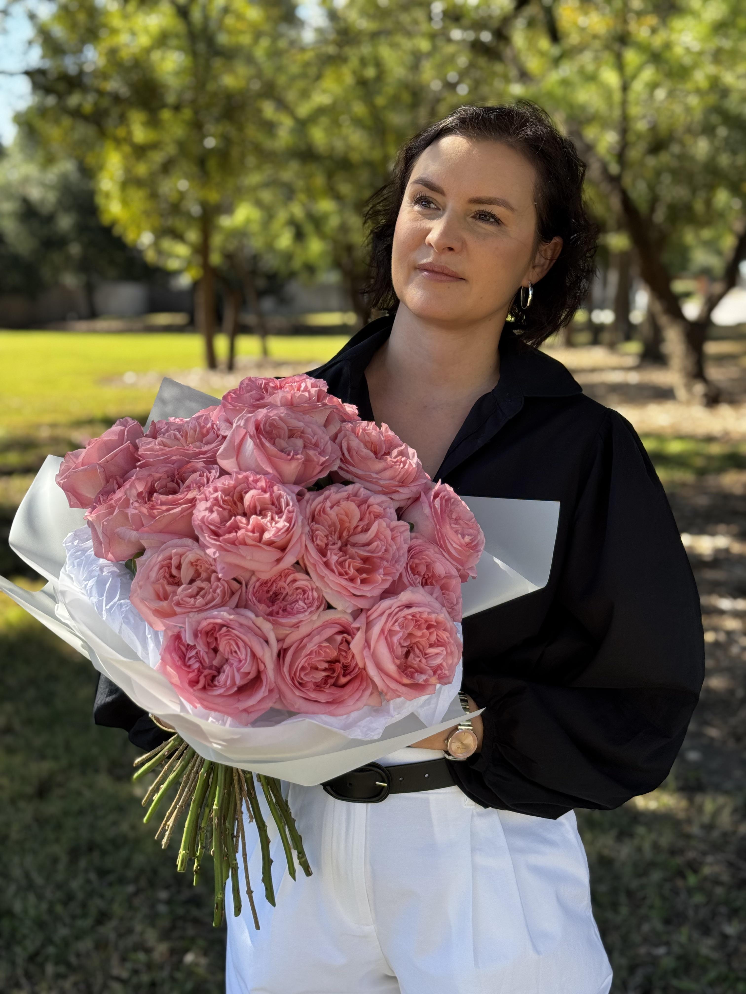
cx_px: 373
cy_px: 497
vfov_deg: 39.7
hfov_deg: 30.3
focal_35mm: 48
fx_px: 1379
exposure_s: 1/812
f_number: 1.78
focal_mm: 6.76
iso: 64
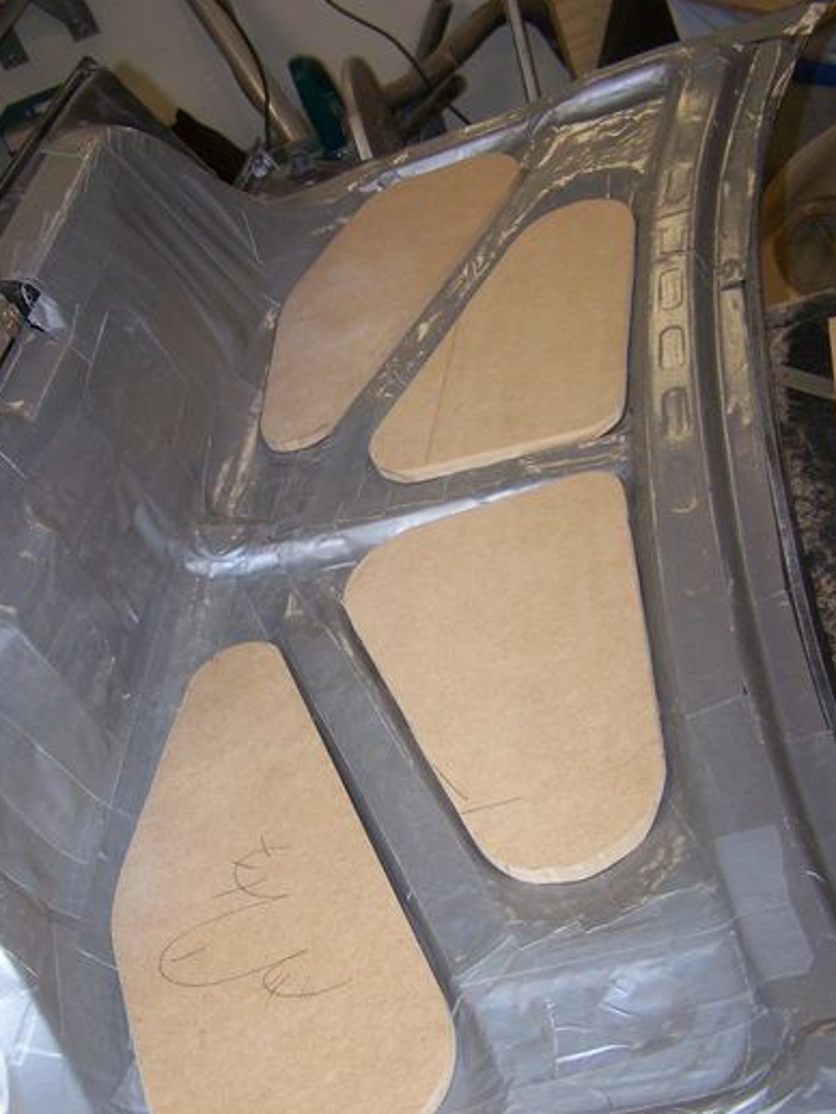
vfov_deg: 40.4
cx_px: 334
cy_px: 623
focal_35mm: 47
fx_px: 1513
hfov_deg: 30.8
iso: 80
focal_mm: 6.3
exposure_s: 1/60
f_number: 2.8
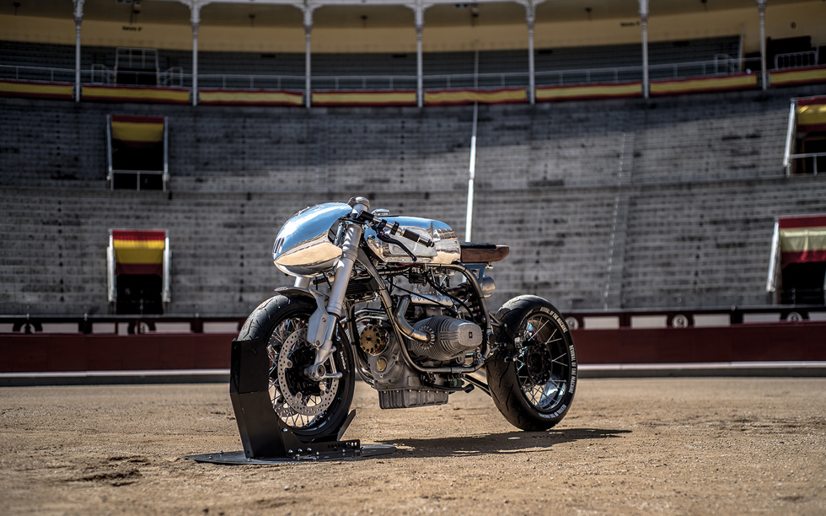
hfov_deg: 38.9
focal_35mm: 52
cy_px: 272
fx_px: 1170
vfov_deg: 24.9
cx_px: 421
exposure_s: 1/2000
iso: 100
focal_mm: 50
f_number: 3.2
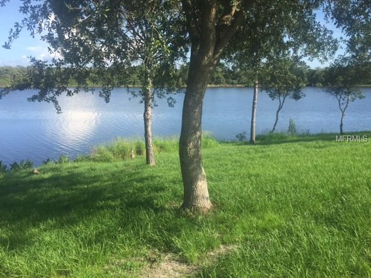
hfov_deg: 61.7
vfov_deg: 48.2
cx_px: 186
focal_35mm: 29
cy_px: 139
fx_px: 311
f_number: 2.2
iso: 32
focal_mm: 4.15
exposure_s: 1/1099
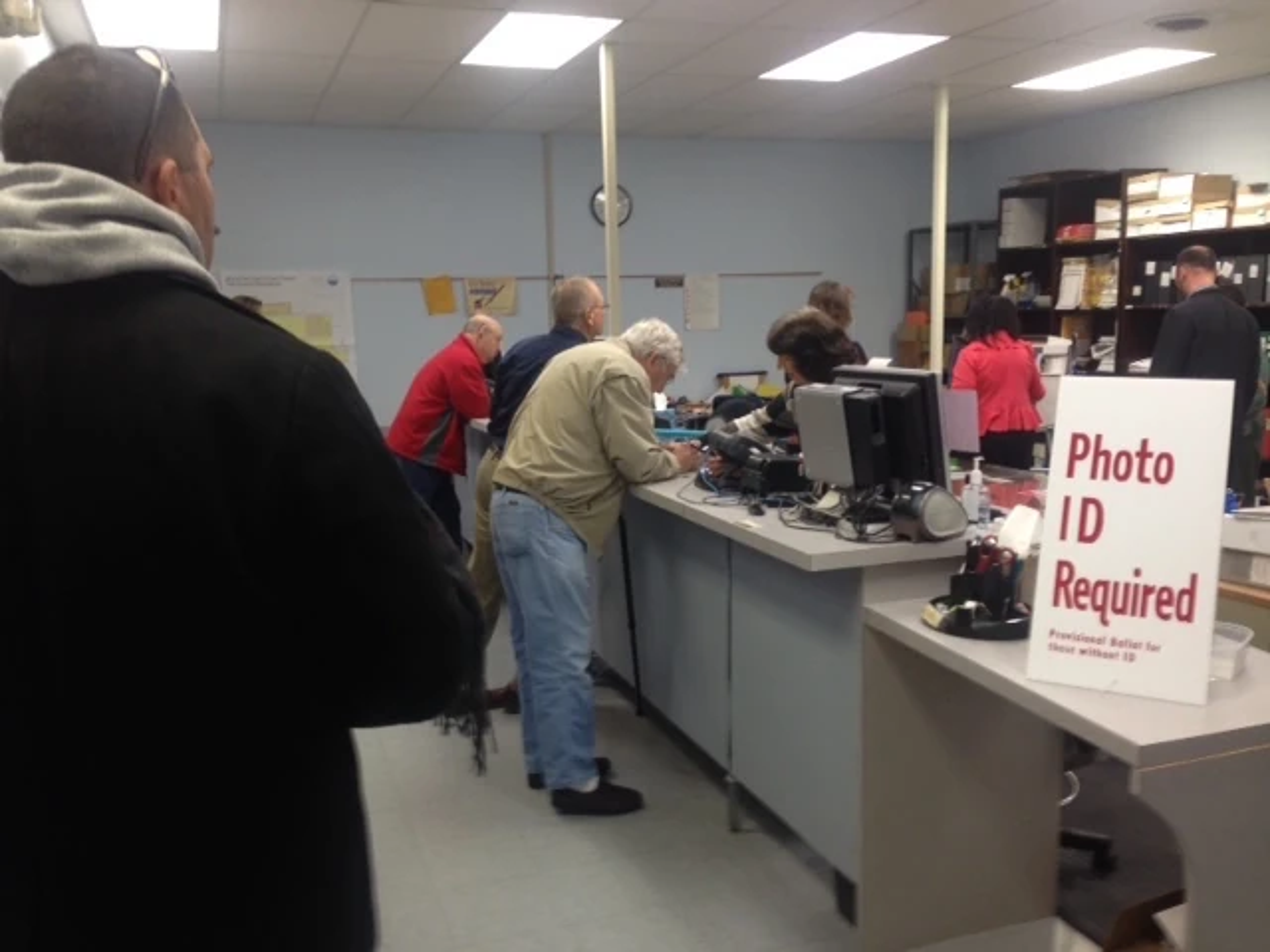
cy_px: 476
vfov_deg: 42.9
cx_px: 635
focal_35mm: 33
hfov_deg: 55.4
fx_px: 1211
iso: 64
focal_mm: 4.12
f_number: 2.4
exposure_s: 1/20
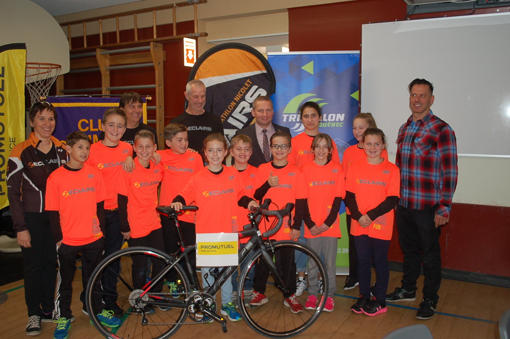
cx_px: 255
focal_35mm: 33
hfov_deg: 57.3
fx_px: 467
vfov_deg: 39.9
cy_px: 170
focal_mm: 22
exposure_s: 1/60
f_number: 4
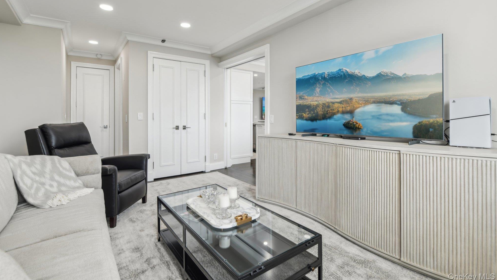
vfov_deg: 63.4
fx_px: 224
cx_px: 246
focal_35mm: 17
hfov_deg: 95.9
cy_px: 114
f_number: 8
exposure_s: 1/20
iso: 250
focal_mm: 16
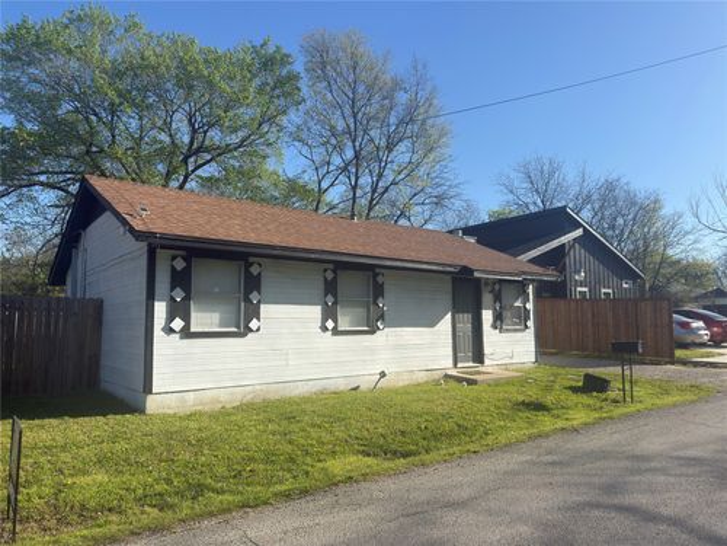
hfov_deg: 71.6
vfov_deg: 56.8
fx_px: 504
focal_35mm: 24
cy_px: 273
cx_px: 364
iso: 64
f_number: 1.78
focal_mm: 6.76
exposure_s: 1/3831
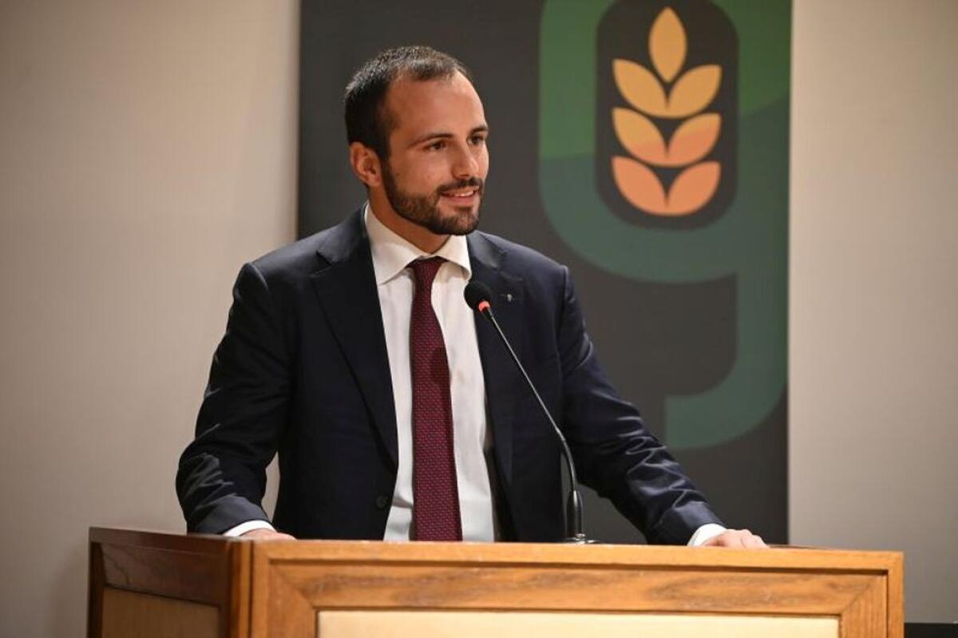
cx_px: 479
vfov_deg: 8.8
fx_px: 4123
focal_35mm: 155
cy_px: 319
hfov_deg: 13.3
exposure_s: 1/200
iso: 3200
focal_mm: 155
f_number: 2.8
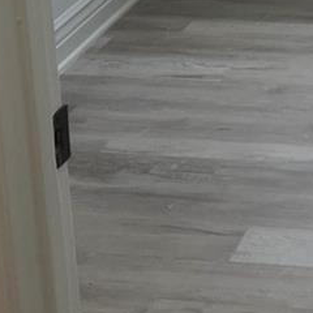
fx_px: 1269
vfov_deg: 13.2
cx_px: 507
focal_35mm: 124
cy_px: -171
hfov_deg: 13.1
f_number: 1.8
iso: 25
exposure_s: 1/164
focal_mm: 3.99
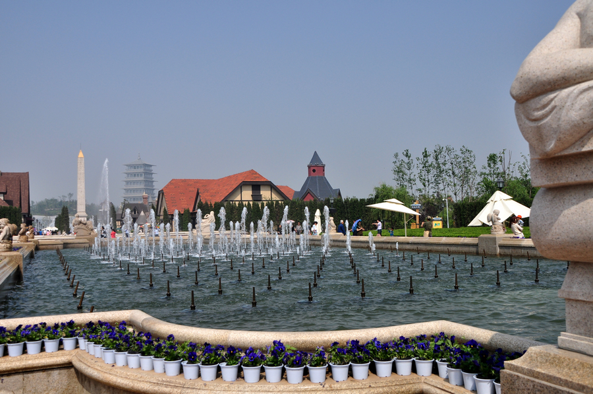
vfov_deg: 35.4
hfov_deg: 51.4
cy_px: 197
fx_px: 617
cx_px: 296
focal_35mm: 38
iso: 200
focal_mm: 25
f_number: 8
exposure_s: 1/1000
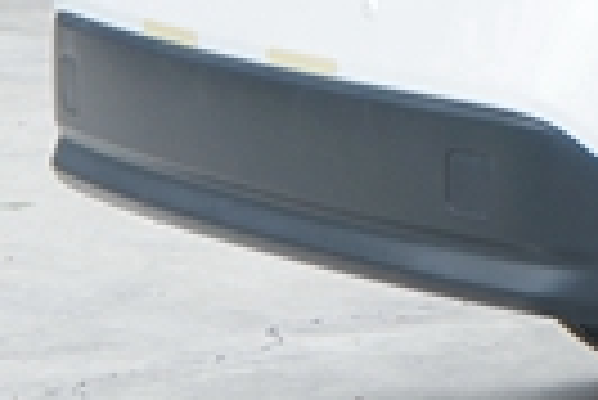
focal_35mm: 331
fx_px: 5504
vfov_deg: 4.1
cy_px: -434
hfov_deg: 5.8
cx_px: 1825
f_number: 4.5
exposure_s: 1/80
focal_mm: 43
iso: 100
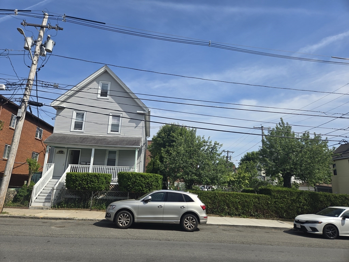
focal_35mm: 23
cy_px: 131
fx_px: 232
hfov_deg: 73.9
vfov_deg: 58.9
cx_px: 174
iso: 25
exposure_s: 1/2192
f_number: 1.8
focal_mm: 5.4
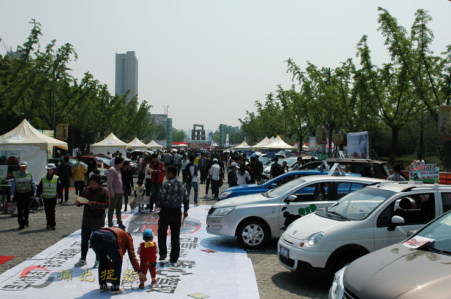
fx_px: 488
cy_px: 152
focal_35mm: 39
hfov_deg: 49.6
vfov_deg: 34.1
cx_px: 220
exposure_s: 1/800
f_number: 8
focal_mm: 24
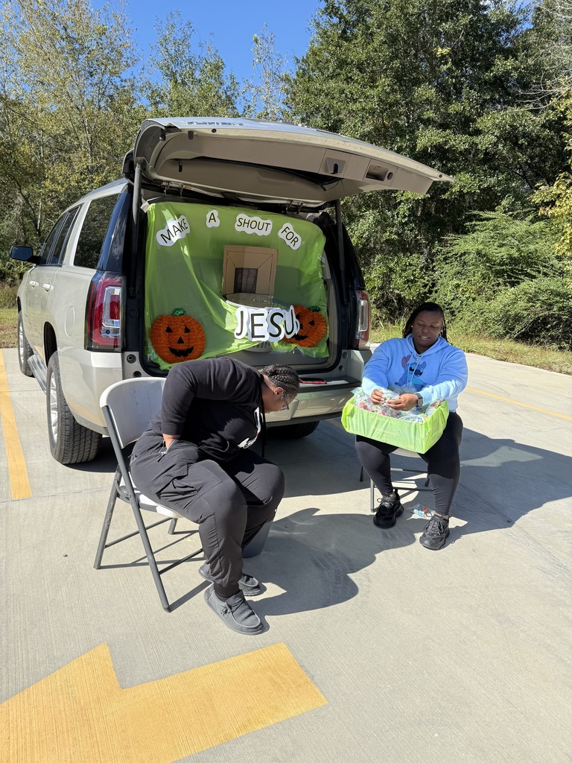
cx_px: 286
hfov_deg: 56.8
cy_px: 382
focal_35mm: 24
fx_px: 529
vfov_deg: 71.6
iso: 80
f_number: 1.78
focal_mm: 6.76
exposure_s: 1/3759
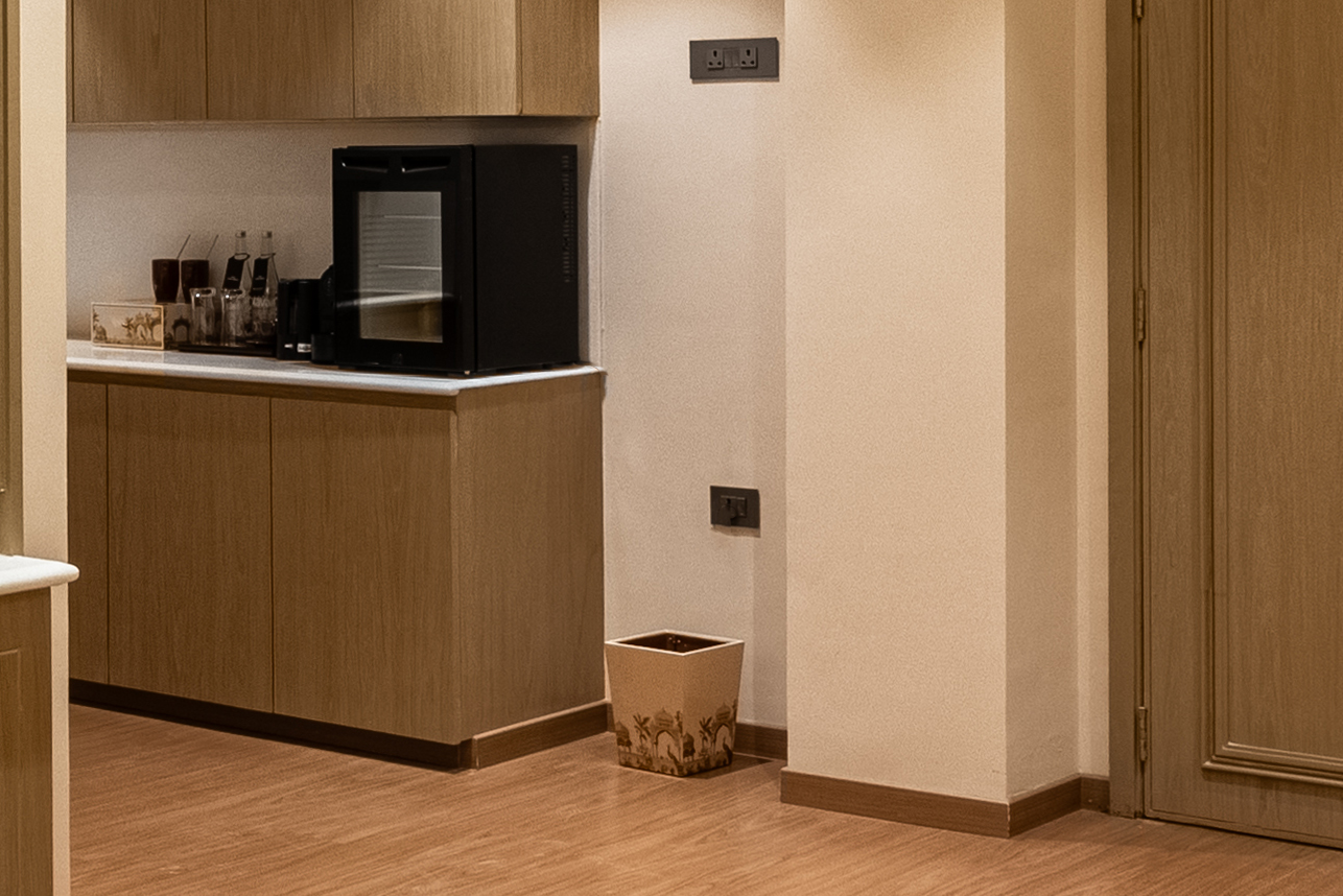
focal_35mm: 71
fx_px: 2649
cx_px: 355
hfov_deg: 28.1
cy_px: 97
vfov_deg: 18.9
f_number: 8
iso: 800
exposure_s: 1/200
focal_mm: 10
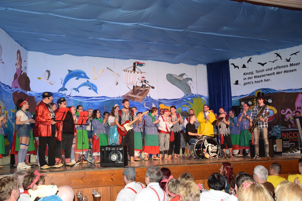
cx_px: 151
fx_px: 327
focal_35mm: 39
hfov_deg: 49.6
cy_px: 100
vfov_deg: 34.2
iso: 800
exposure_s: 1/80
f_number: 4.5
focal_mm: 26
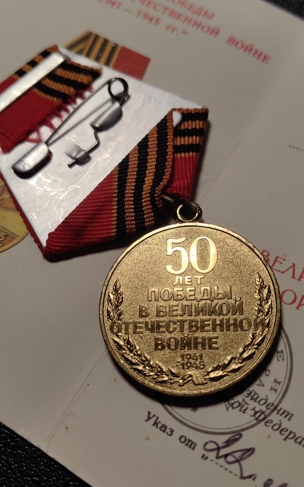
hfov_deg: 37.2
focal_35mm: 34
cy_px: 244
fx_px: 451
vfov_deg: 56.7
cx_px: 173
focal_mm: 5.75
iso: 50
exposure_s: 1/599
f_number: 2
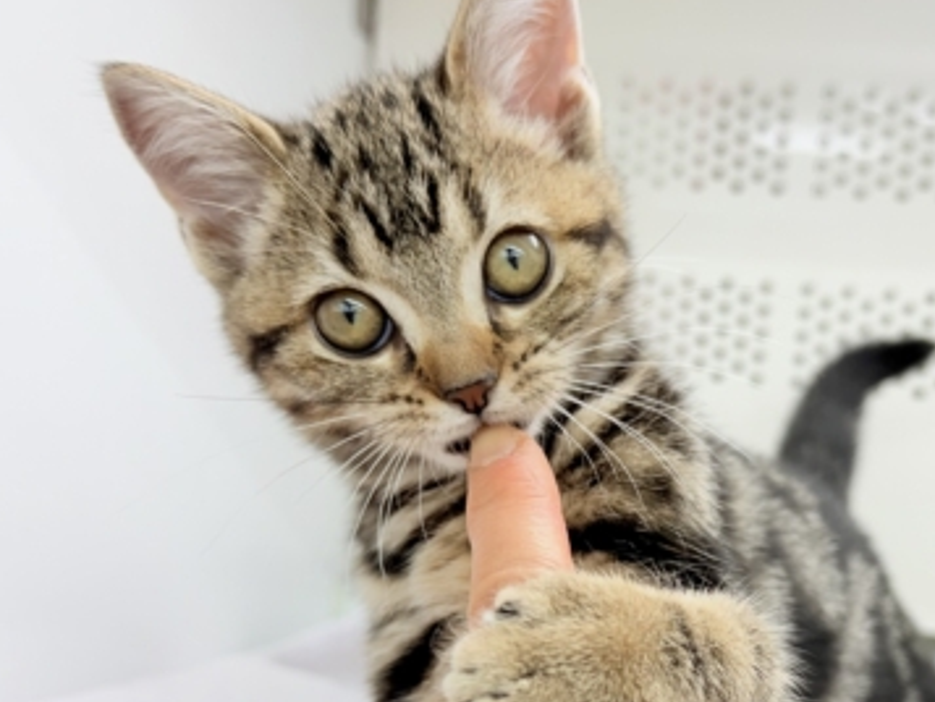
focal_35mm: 43
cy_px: 537
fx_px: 1162
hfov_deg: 43.3
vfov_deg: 32.9
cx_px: 608
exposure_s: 1/100
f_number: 1.78
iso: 50
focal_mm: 6.76
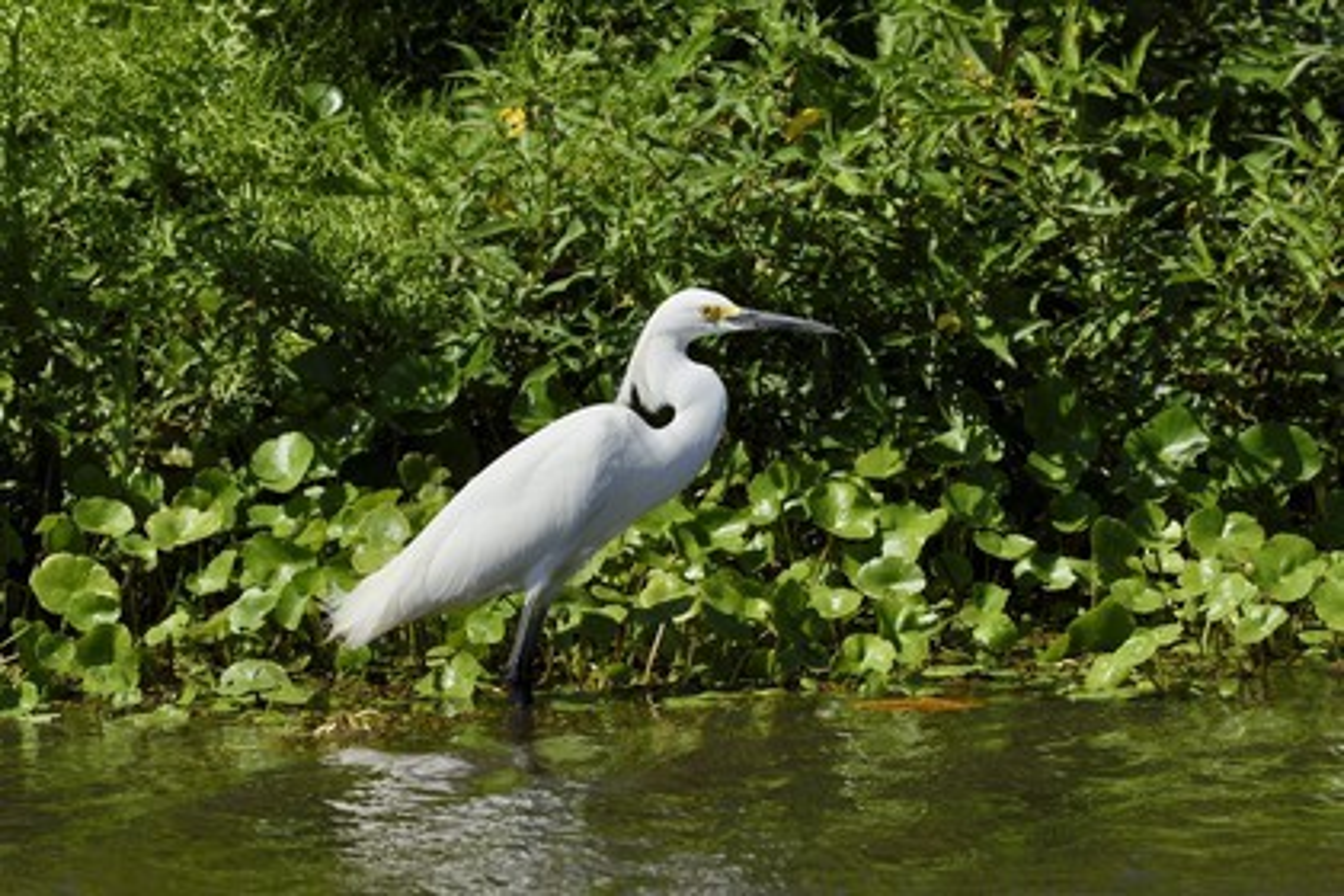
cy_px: 448
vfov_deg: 6.9
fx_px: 7466
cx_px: 672
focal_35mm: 200
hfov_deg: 10.3
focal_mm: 200
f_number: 14
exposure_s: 1/500
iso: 400
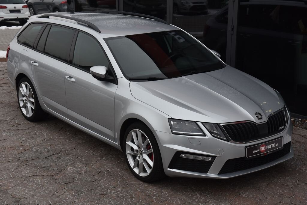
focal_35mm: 62
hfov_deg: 32.4
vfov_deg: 21.9
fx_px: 529
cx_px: 154
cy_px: 102
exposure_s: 1/250
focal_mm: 62
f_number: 8
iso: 500
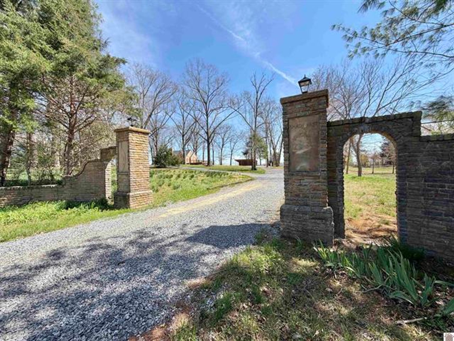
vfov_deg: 85.7
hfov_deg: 102.1
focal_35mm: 14
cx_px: 227
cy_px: 170
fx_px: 184
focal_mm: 2.22
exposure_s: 1/770
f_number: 2.2
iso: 32
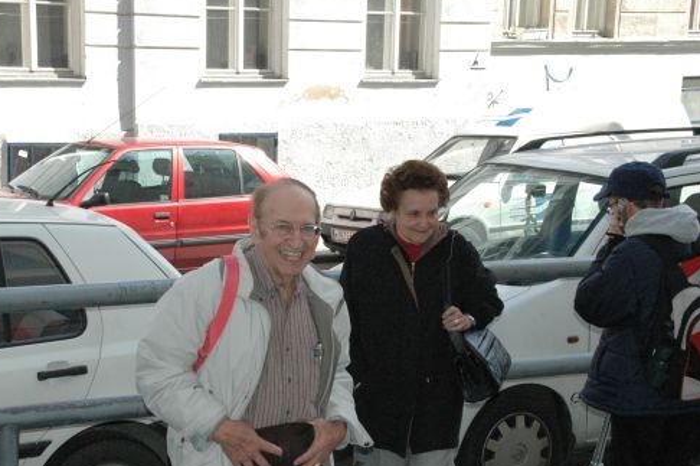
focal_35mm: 74
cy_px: 277
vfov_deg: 18.4
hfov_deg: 27.3
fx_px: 1437
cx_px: 272
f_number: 16
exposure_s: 1/500
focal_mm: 40
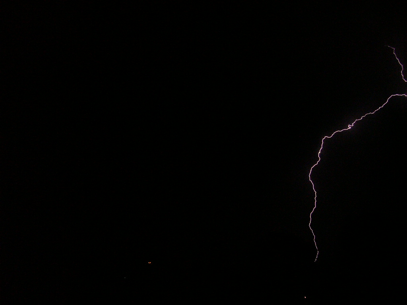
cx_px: 204
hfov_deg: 49.0
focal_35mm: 38
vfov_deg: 37.7
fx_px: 447
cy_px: 152
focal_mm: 8
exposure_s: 1/1000
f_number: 2.8
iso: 400
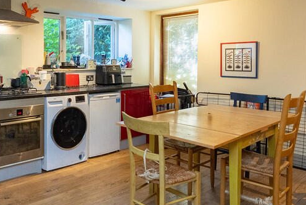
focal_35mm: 33
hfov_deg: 55.3
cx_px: 90
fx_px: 281
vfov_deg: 39.6
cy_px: 69
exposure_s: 1/40
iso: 1600
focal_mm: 16
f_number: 7.1
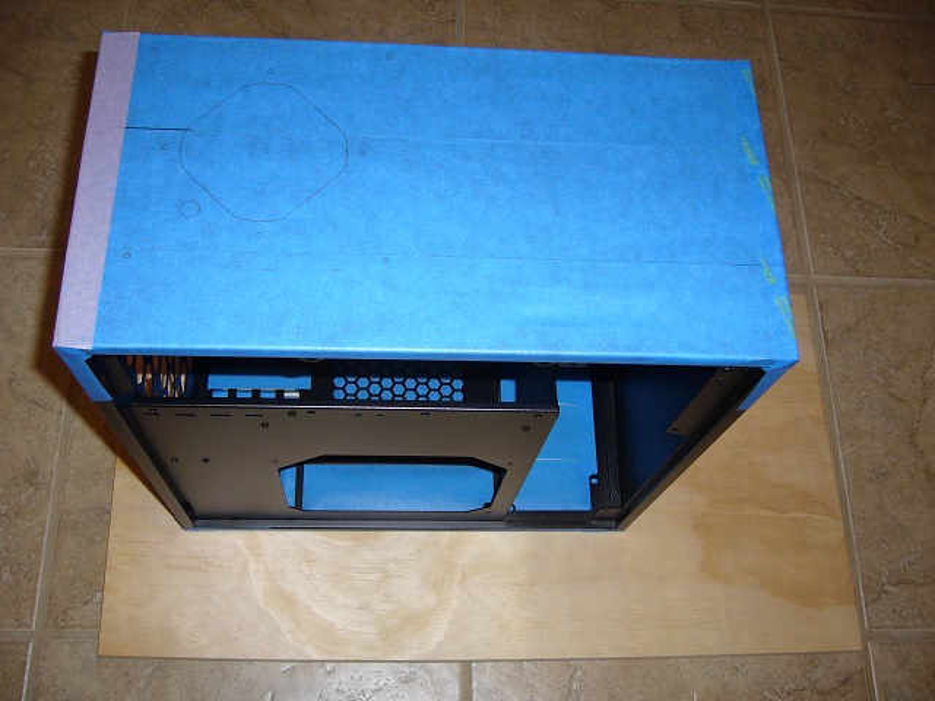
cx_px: 468
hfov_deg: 52.6
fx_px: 945
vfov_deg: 40.7
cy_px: 350
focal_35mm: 35
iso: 100
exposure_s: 1/30
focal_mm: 5.8
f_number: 2.8
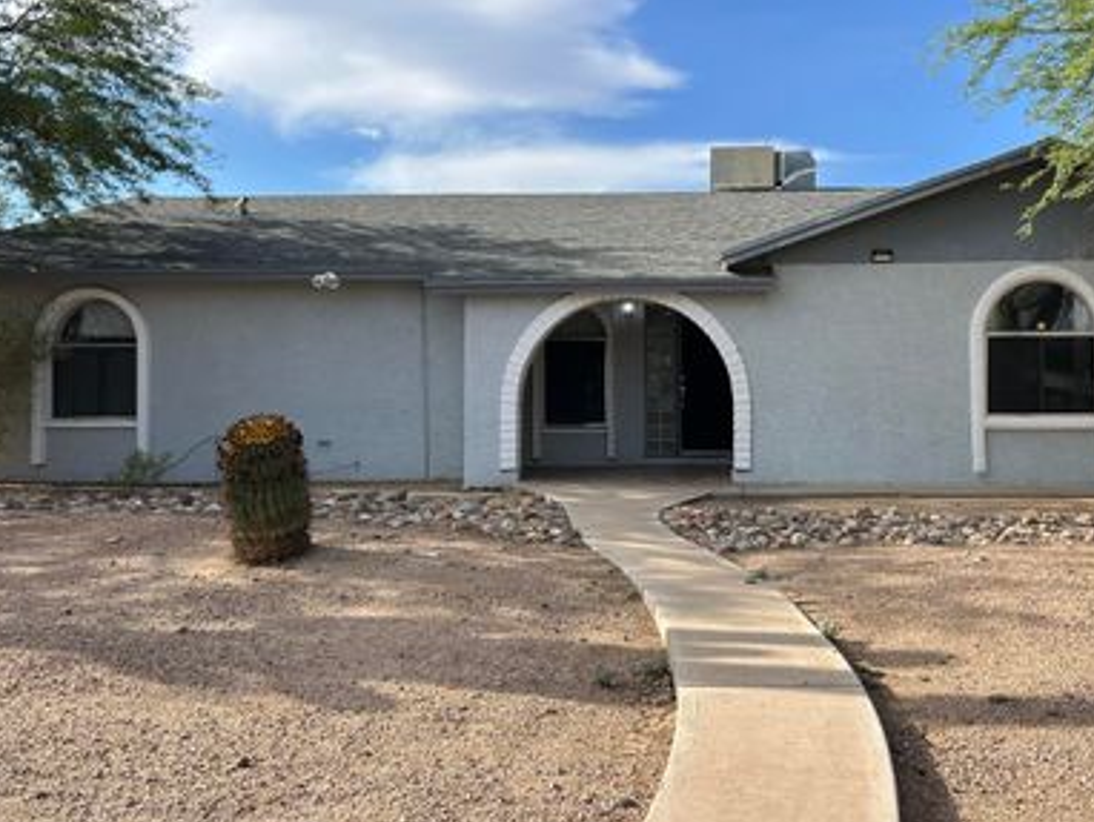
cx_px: 653
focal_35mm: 34
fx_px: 1075
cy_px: 397
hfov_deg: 53.6
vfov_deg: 41.8
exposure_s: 1/2045
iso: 50
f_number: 1.5
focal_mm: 5.7
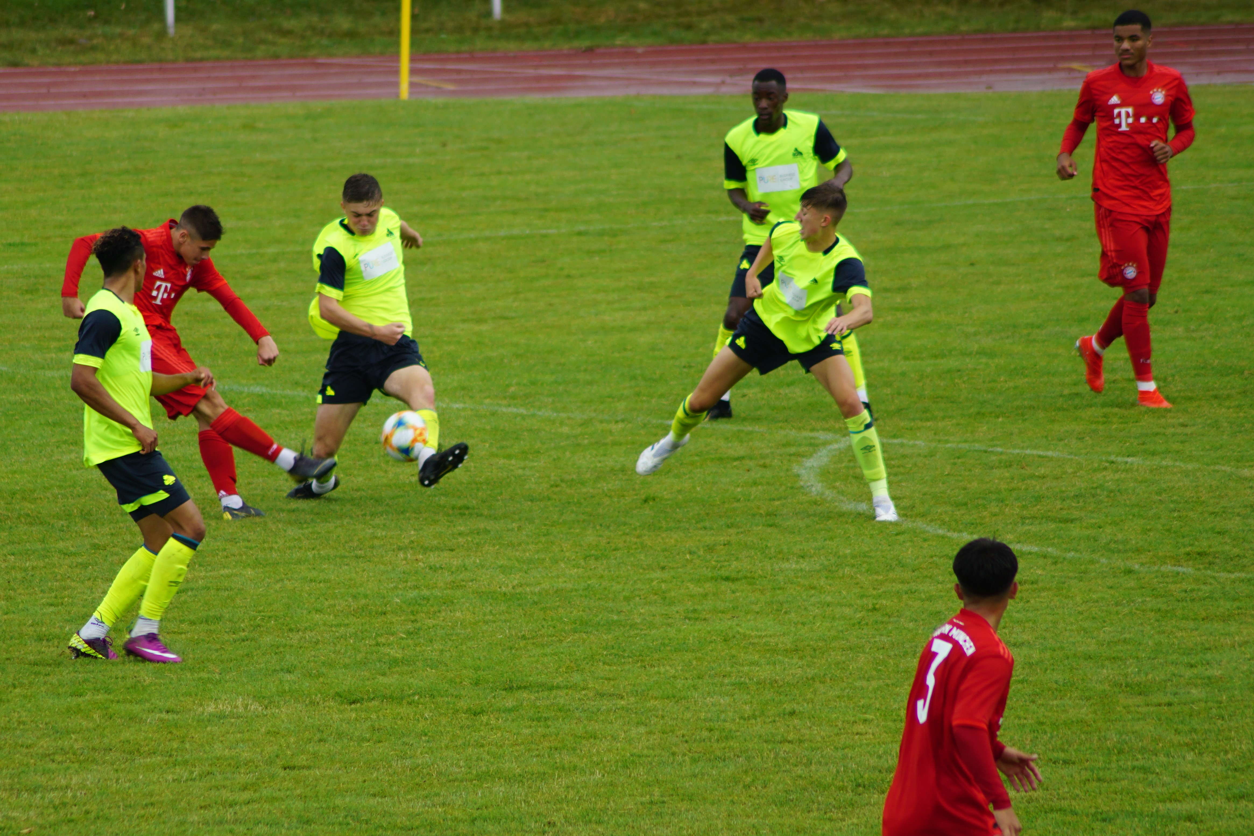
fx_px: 12017
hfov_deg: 6.0
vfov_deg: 4.0
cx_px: 627
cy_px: 418
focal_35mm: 345
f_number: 5
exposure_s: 1/400
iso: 160
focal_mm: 230
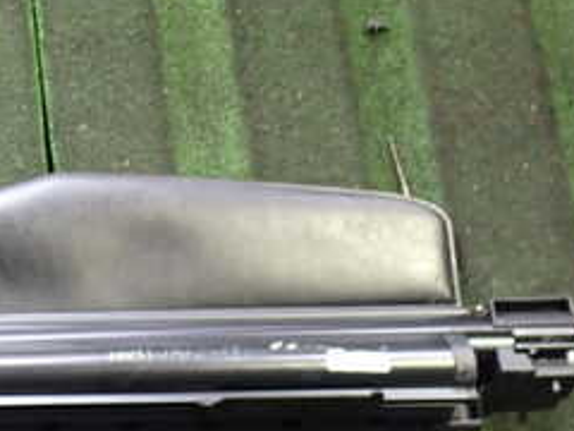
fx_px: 1244
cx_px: -91
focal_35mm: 75
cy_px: 280
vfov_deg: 19.6
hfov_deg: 24.0
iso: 640
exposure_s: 1/30
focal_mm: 5.4
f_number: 2.3
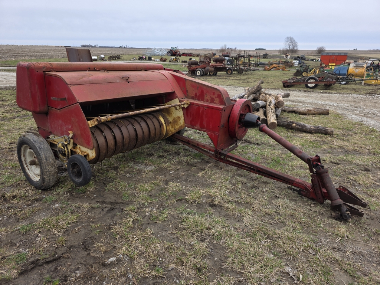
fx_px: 252
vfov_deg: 58.9
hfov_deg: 73.9
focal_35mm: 23
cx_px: 190
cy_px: 142
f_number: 1.7
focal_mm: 6.3
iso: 80
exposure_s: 1/1794
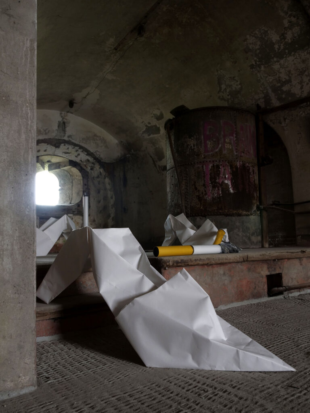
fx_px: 358
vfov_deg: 60.0
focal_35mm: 30
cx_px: 155
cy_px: 206
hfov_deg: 46.8
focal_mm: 15
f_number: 4
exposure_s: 1/20
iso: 200
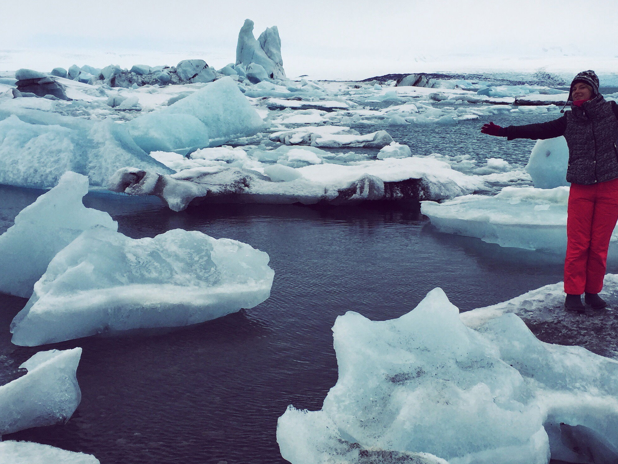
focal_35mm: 48
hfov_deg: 39.6
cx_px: 348
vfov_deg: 30.2
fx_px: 857
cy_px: 263
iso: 32
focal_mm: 4.15
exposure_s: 1/380
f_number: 2.2
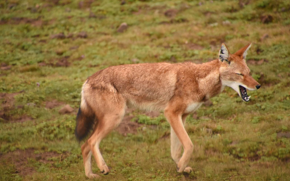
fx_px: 3636
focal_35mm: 460
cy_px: 87
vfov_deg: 2.9
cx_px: 145
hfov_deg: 4.6
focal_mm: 300
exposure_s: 1/3200
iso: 3200
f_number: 6.3
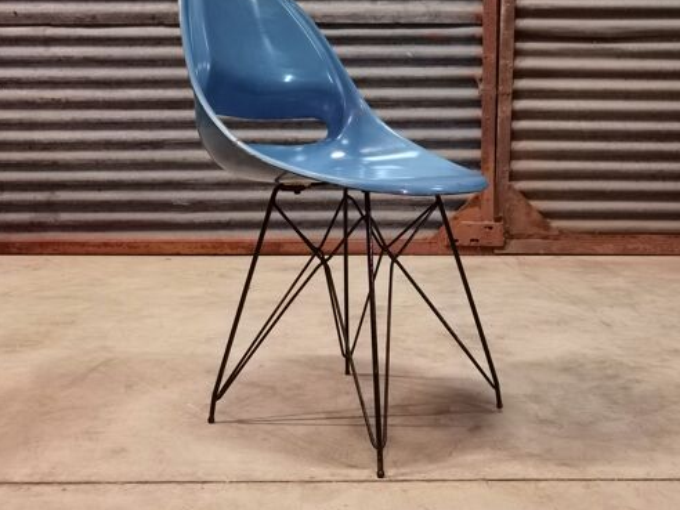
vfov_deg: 36.7
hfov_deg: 47.8
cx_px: 365
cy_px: 206
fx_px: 766
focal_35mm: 39
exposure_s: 1/25
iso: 640
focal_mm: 6.71
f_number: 1.9
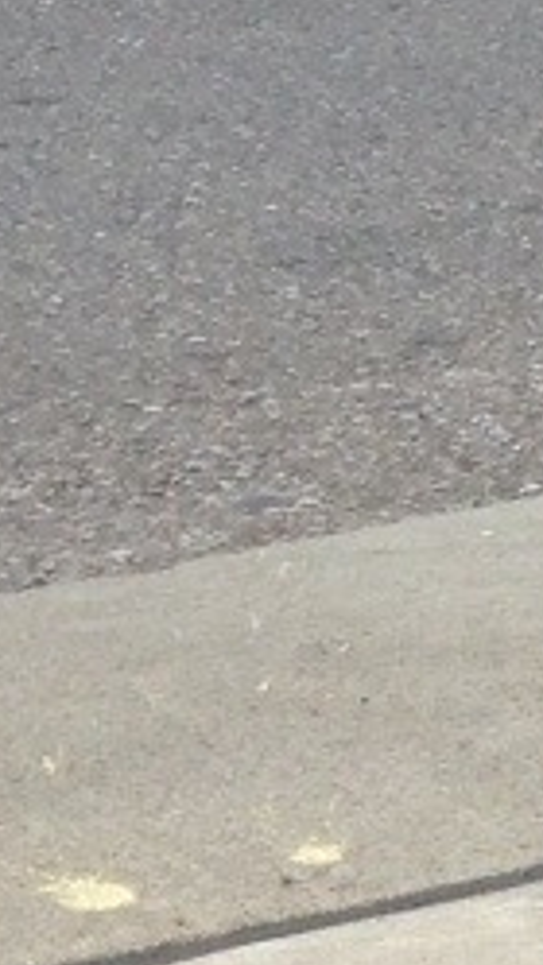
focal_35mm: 236
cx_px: 2401
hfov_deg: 4.6
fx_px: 6043
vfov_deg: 9.1
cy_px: 167
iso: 50
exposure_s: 1/433
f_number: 2.4
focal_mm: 4.12
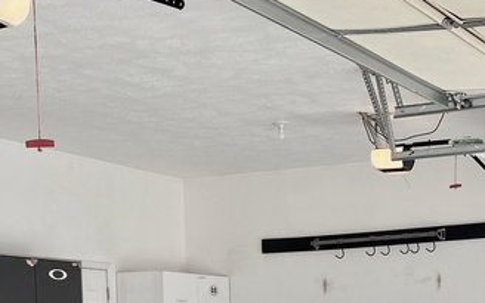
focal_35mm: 86
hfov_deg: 24.1
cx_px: 272
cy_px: 500
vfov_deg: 13.9
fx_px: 1137
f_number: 1.8
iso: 32
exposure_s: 1/616
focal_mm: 4.25
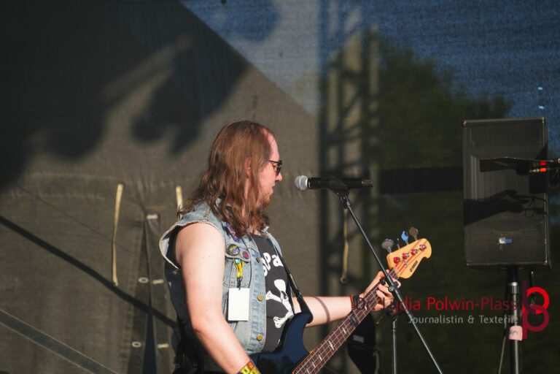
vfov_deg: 6.4
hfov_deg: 9.5
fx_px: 3360
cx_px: 280
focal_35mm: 216
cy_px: 187
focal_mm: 144
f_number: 6.3
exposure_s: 1/250
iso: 100
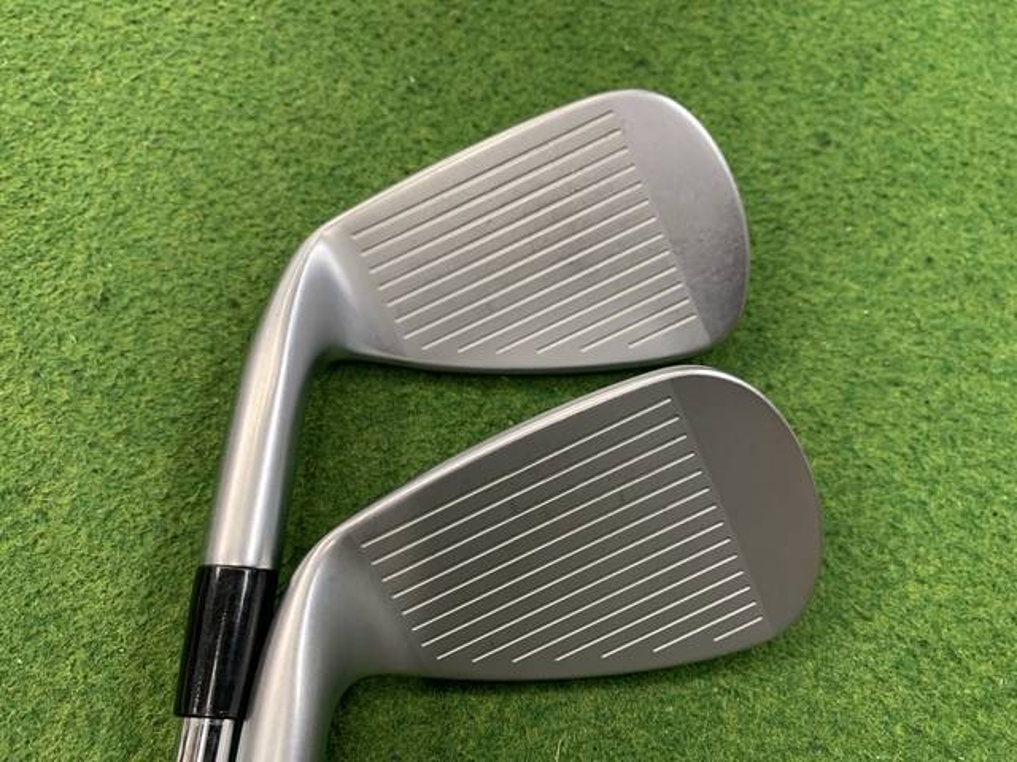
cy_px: 381
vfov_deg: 53.1
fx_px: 764
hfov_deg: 67.3
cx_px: 508
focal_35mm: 26
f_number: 1.8
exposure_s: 1/60
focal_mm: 4.25
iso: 160
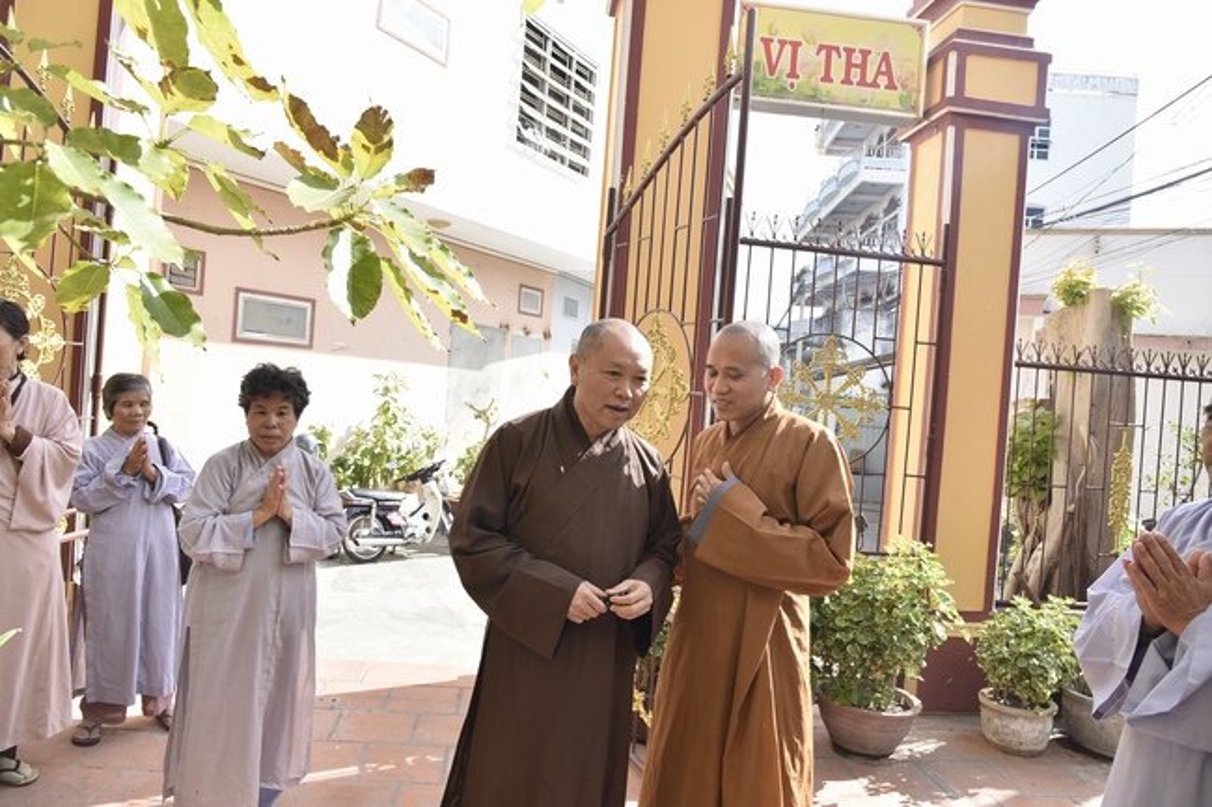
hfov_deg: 73.8
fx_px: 808
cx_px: 606
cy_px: 404
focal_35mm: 24
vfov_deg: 53.1
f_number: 7.1
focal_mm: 24
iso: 320
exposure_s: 1/320
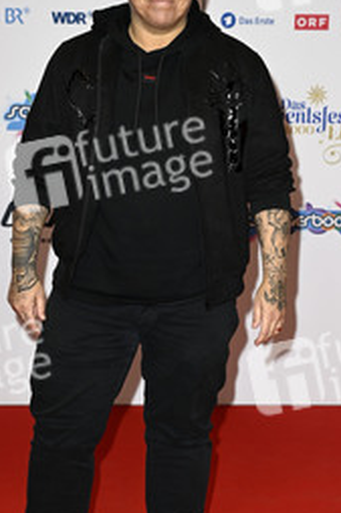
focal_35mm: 123
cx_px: 167
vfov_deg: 16.7
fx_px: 1750
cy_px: 267
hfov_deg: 11.1
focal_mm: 78
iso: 640
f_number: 5.6
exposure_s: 1/250
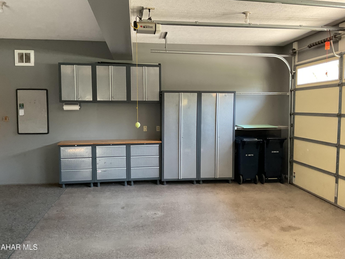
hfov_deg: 61.7
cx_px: 172
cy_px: 130
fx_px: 289
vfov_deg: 48.2
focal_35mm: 29
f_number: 1.8
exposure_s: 1/60
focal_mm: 3
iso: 160
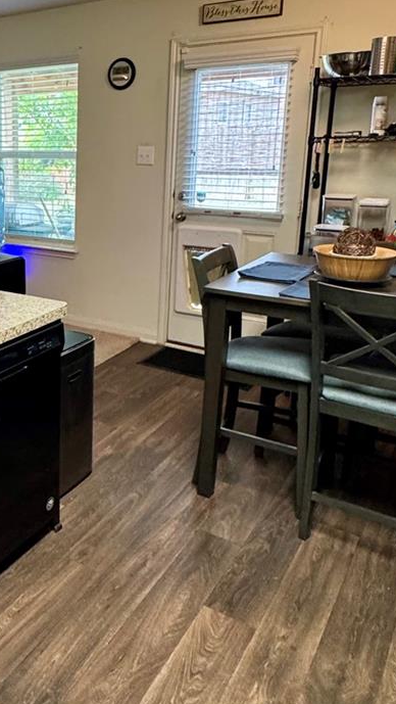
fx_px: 634
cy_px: 276
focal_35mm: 34
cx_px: -14
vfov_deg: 57.5
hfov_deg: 31.6
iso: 400
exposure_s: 1/60
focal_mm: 2.22
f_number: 2.2
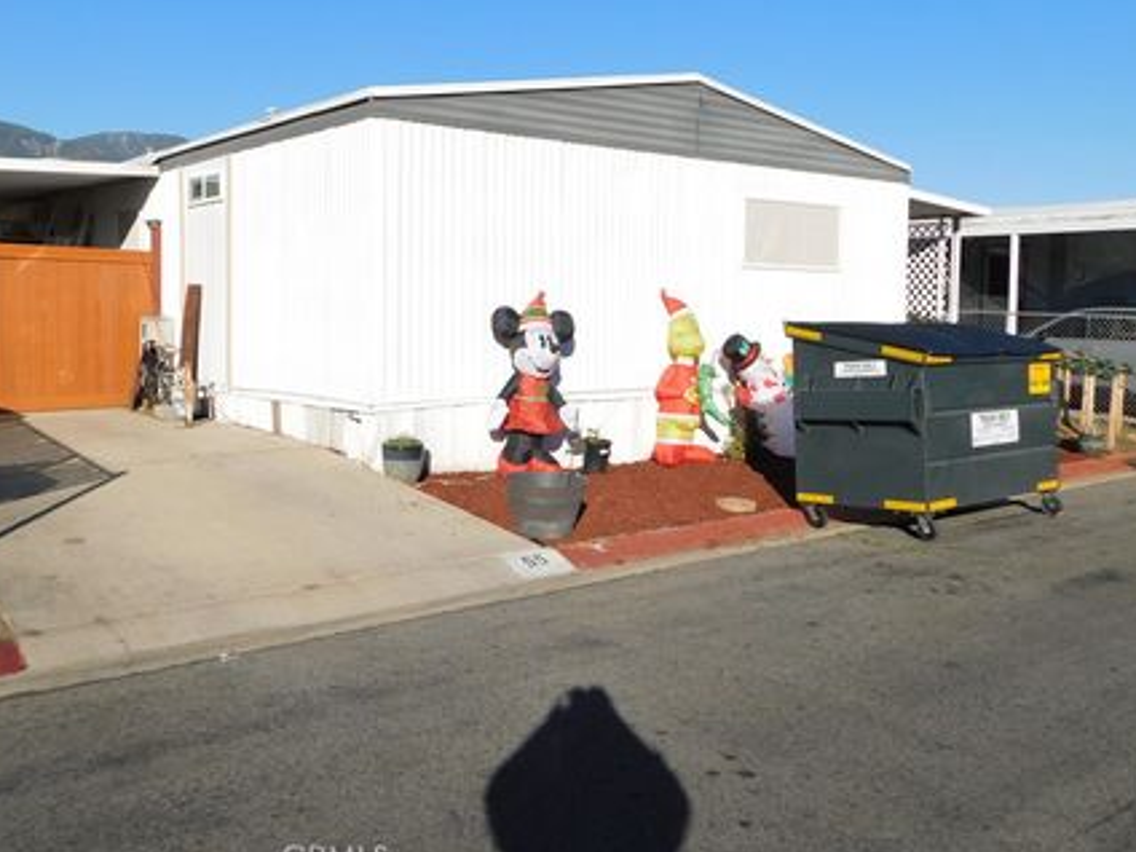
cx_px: 512
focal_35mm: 33
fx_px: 1083
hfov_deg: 55.3
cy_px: 374
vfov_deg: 42.9
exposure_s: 1/500
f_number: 6.4
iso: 125
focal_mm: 4.9
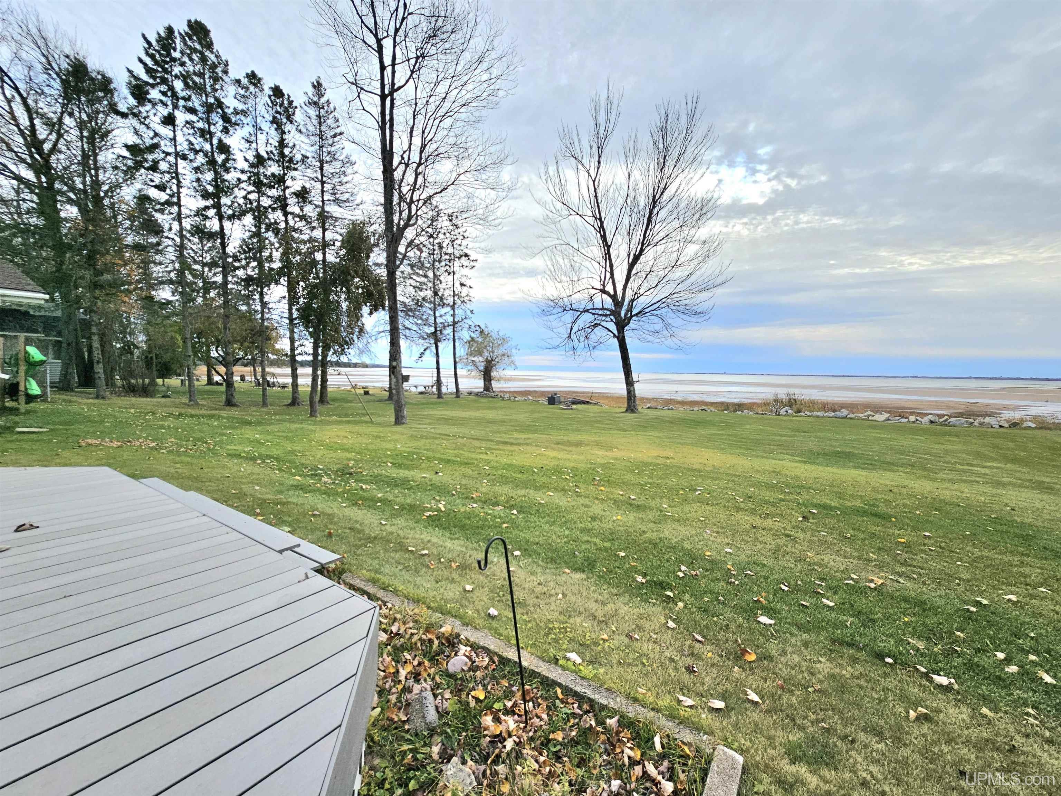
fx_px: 398
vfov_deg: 89.9
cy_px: 398
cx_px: 530
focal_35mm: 13
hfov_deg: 106.2
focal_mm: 2.2
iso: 50
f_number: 2.2
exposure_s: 1/2500
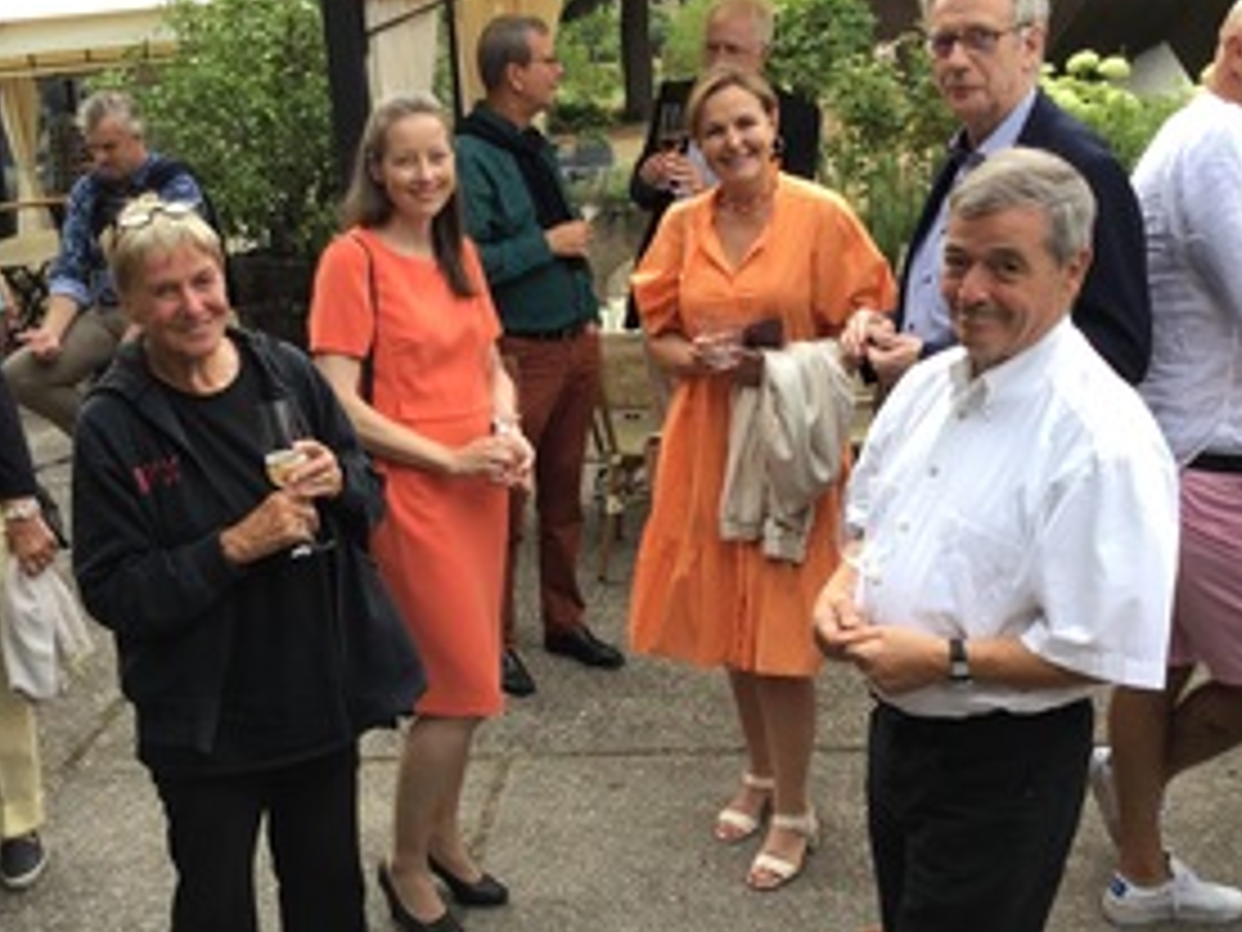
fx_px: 1615
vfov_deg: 32.2
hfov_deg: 42.0
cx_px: 572
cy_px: 464
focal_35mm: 45
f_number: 2.4
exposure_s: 1/100
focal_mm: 3.3
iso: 40
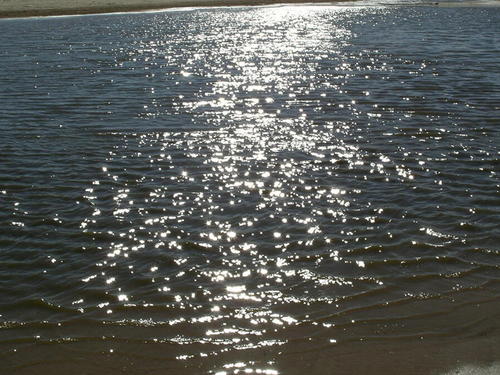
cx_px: 216
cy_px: 151
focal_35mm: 55
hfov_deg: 34.9
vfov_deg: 26.5
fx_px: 794
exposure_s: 1/800
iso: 64
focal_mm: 7.8
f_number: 7.9
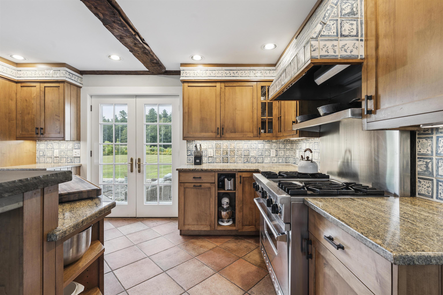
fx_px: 203
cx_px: 222
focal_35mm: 16
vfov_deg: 72.1
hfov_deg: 95.0
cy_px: 148
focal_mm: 16.5
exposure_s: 1/6
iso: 400
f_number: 9
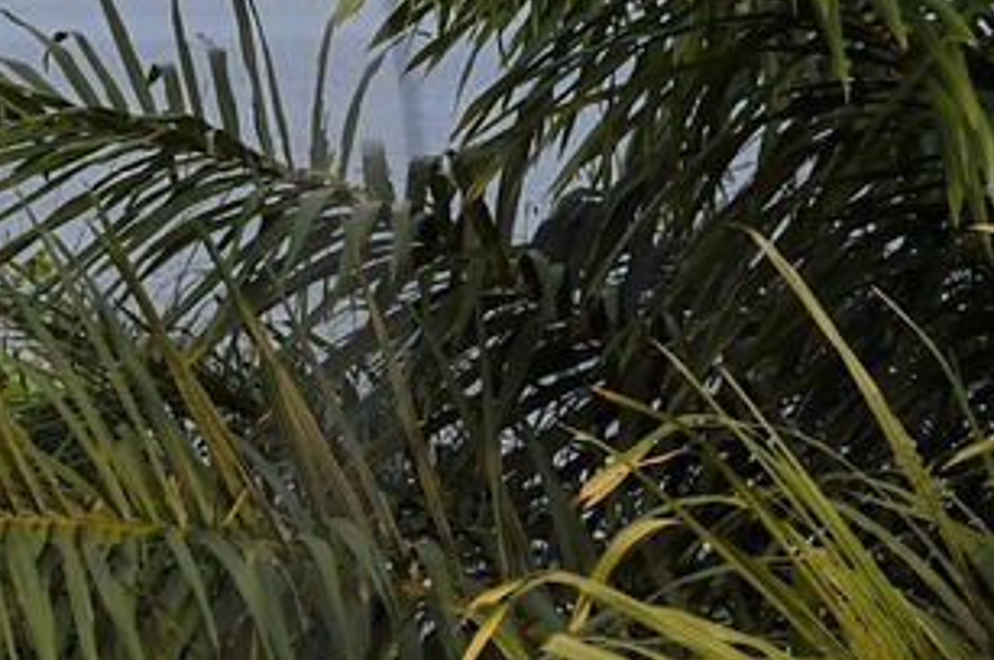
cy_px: 298
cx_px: -923
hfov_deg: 11.3
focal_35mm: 167
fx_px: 4606
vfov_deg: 8.2
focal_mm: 32
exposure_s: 1/200
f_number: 9
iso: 200
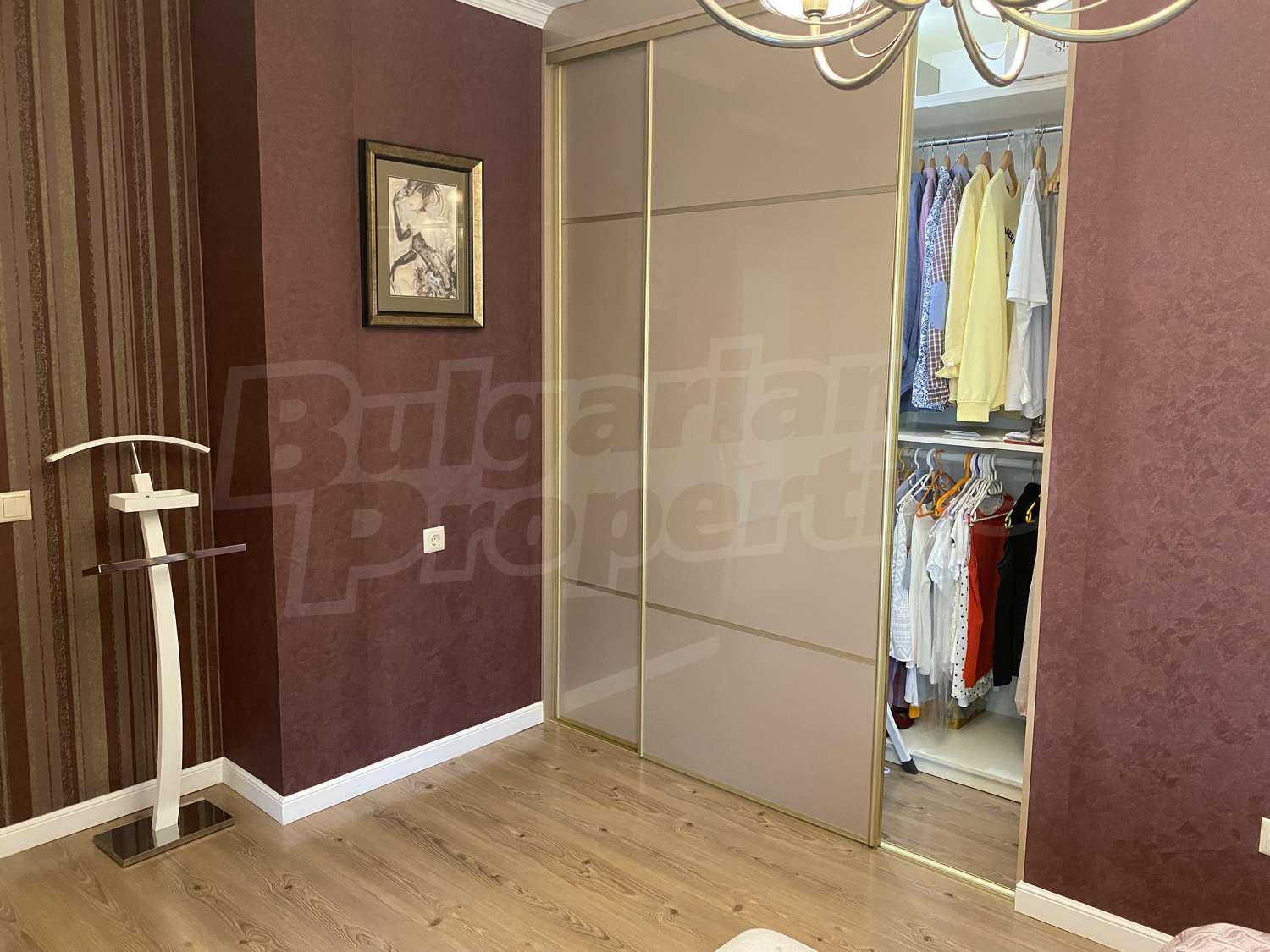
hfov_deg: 67.3
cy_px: 476
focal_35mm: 26
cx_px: 635
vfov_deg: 53.1
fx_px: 954
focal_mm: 4.25
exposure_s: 1/50
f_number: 1.8
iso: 400
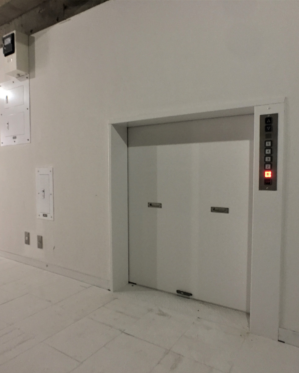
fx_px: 420
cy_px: 187
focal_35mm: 38
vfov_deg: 47.9
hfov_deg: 39.1
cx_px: 156
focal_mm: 4.15
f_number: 2.2
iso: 125
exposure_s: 1/30
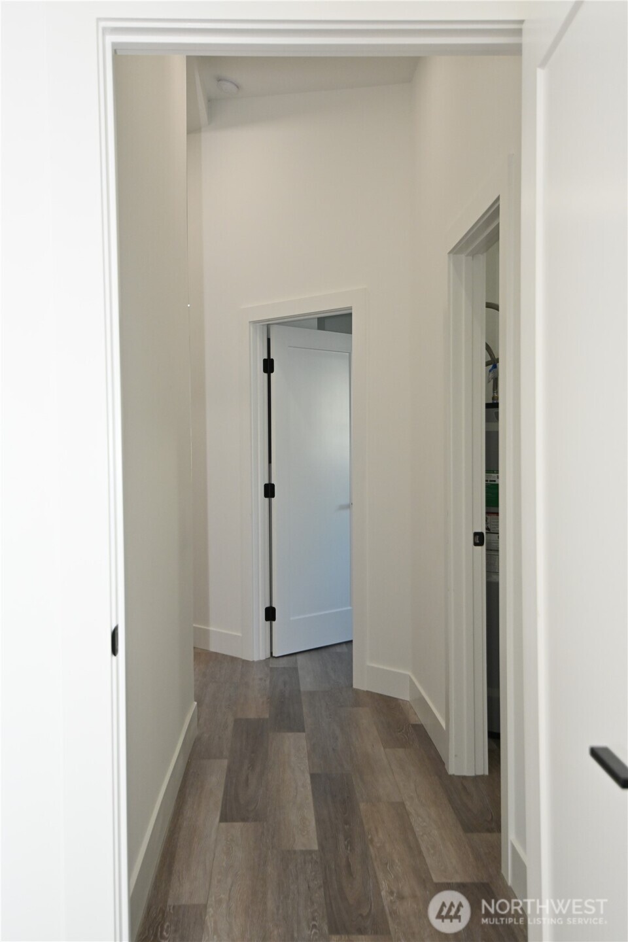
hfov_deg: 36.9
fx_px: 942
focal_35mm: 36
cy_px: 471
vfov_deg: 53.1
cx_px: 314
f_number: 4.5
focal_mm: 24
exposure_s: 1/200
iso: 720
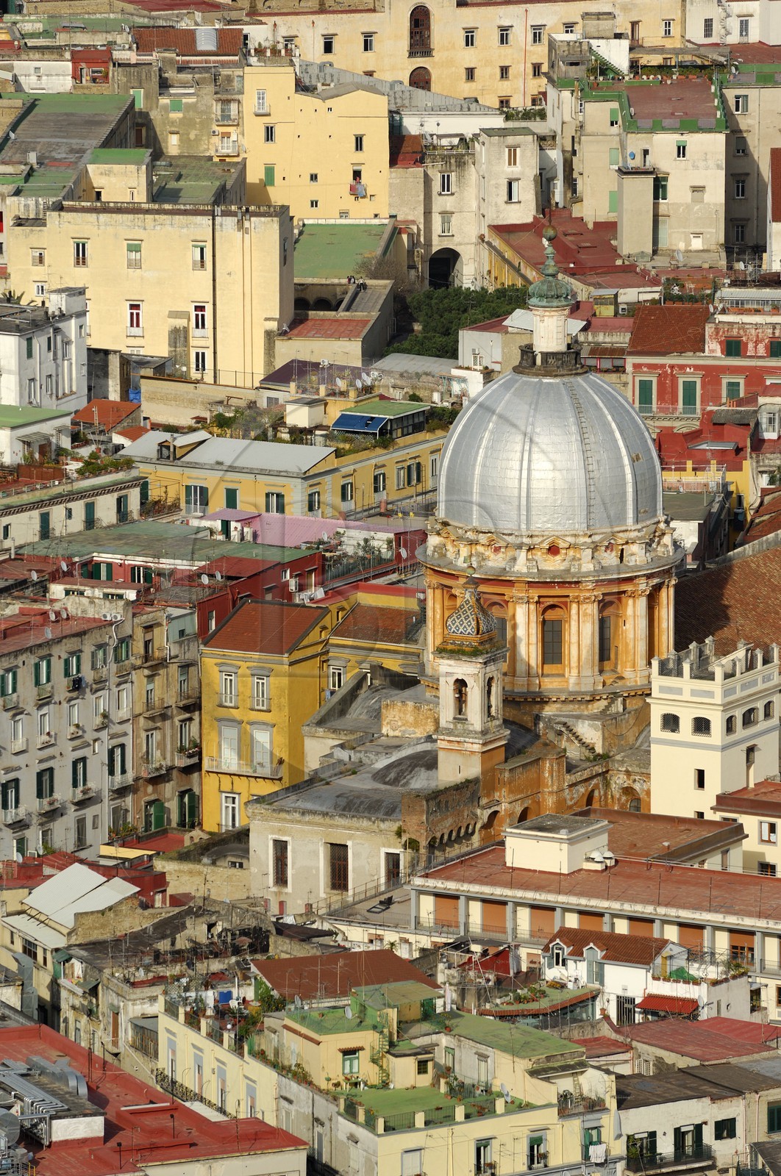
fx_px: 9791
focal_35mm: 300
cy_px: 588
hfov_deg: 4.6
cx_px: 390
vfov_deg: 6.9
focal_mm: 200
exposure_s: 1/500
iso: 100
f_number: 6.3
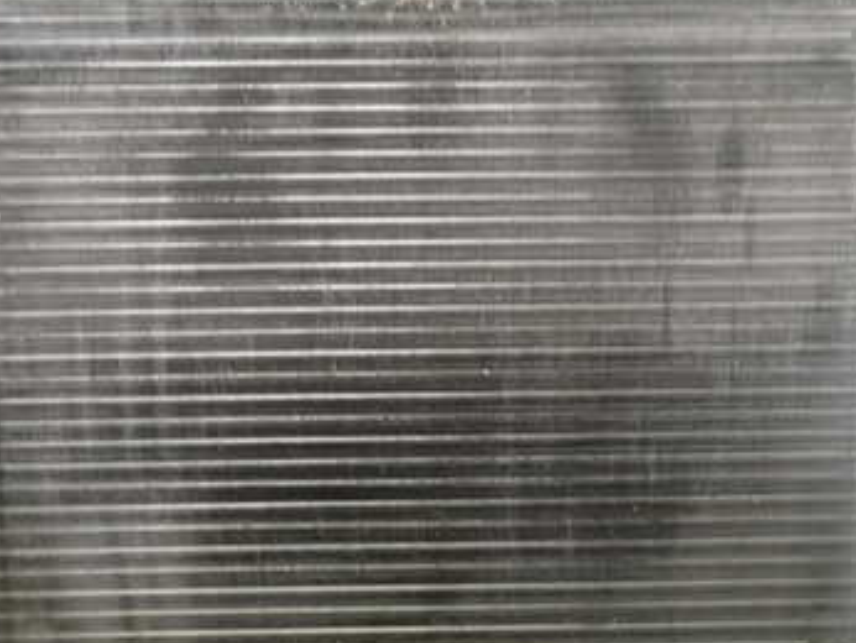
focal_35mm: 52
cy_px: 304
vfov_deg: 28.1
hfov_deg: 36.8
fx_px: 1287
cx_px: 426
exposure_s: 1/30
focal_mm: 5.4
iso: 400
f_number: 2.3
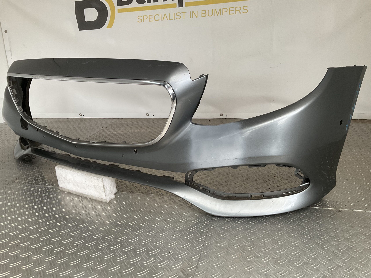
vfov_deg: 48.2
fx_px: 311
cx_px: 186
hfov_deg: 61.7
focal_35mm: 29
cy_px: 139
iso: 80
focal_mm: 3
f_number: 1.8
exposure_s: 1/50
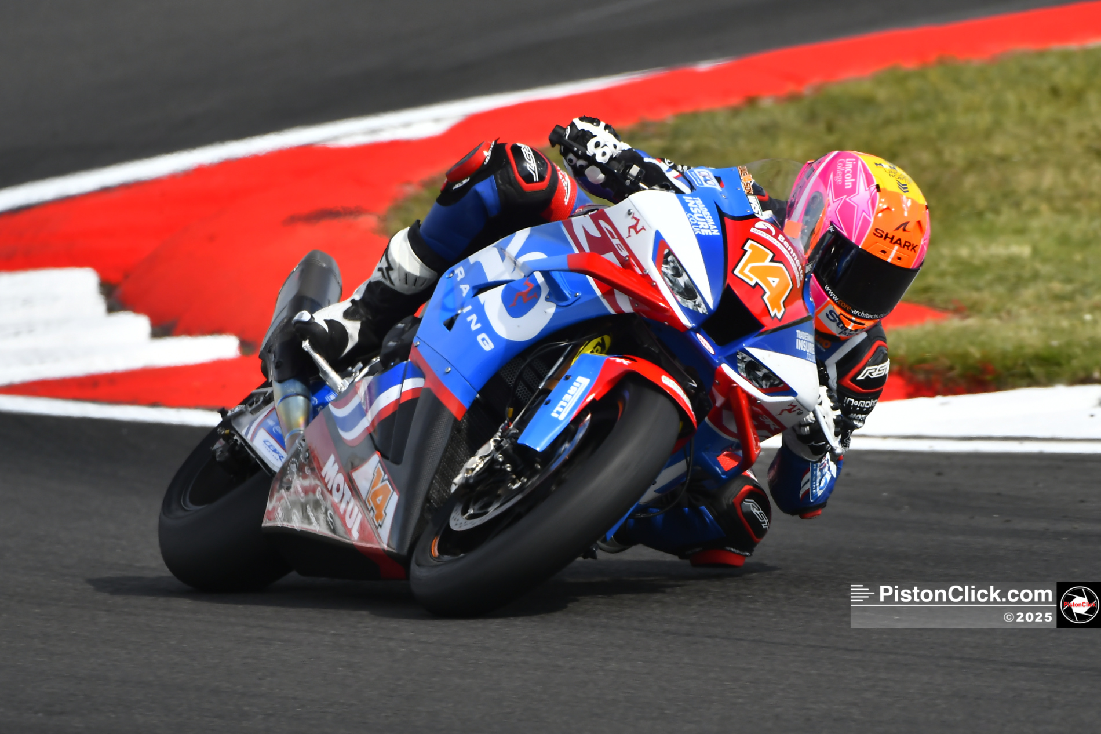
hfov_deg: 2.8
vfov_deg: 1.9
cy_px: 367
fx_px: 22473
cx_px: 550
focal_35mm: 735
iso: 220
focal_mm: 490
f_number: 5.6
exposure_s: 1/640
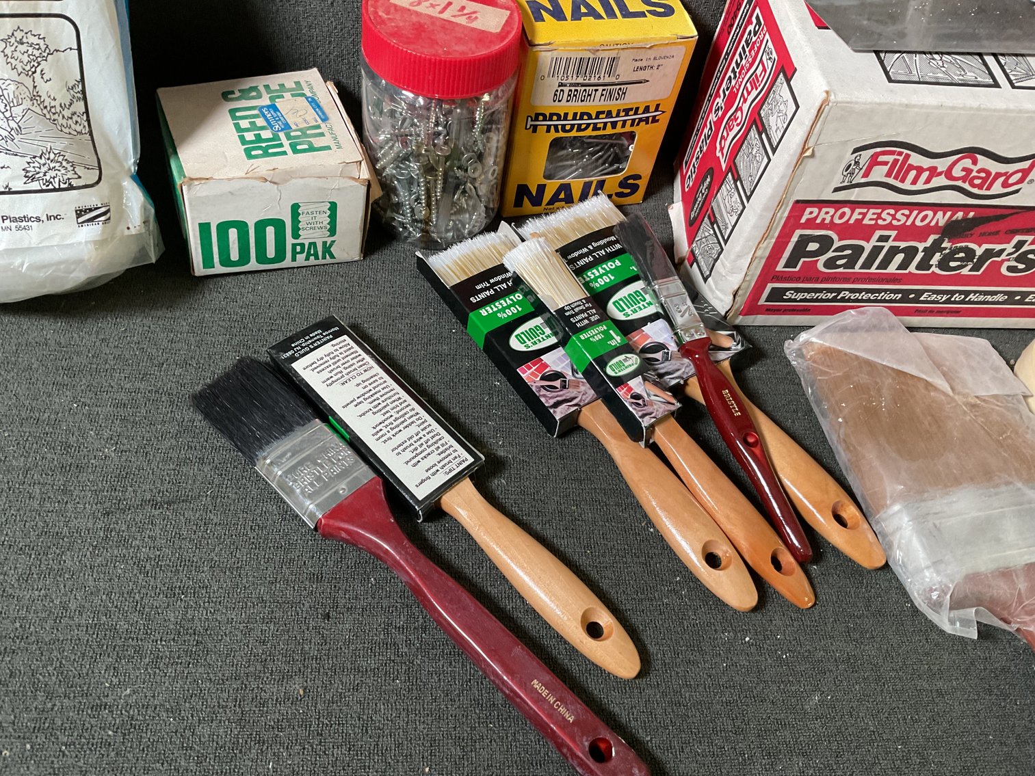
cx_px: 518
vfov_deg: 48.2
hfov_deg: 61.7
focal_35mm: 29
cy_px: 388
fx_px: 867
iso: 125
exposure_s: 1/60
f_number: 1.8
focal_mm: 3
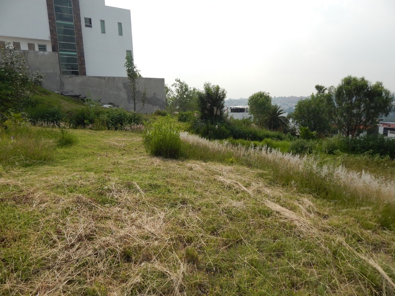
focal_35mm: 23
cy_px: 148
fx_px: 262
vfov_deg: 58.9
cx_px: 198
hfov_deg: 73.9
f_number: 6
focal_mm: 4
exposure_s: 1/500
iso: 125
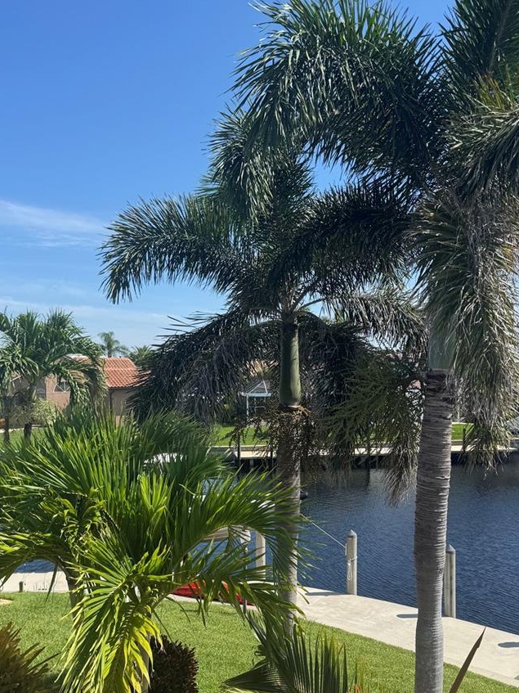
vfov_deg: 53.3
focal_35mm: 34
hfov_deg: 41.8
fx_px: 680
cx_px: 248
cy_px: 439
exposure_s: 1/3597
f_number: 1.78
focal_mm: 6.76
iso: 80
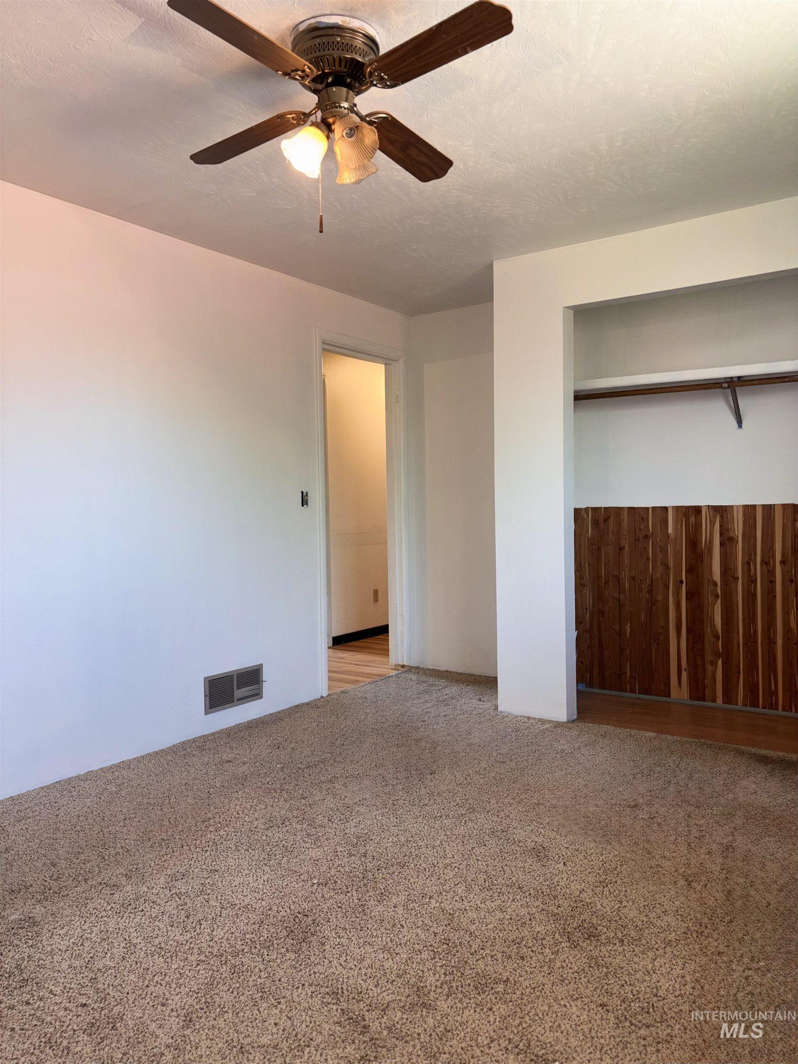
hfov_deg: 53.1
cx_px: 399
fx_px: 799
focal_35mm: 26
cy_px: 532
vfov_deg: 67.3
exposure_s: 1/22
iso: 40
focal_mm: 5.96
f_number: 1.6
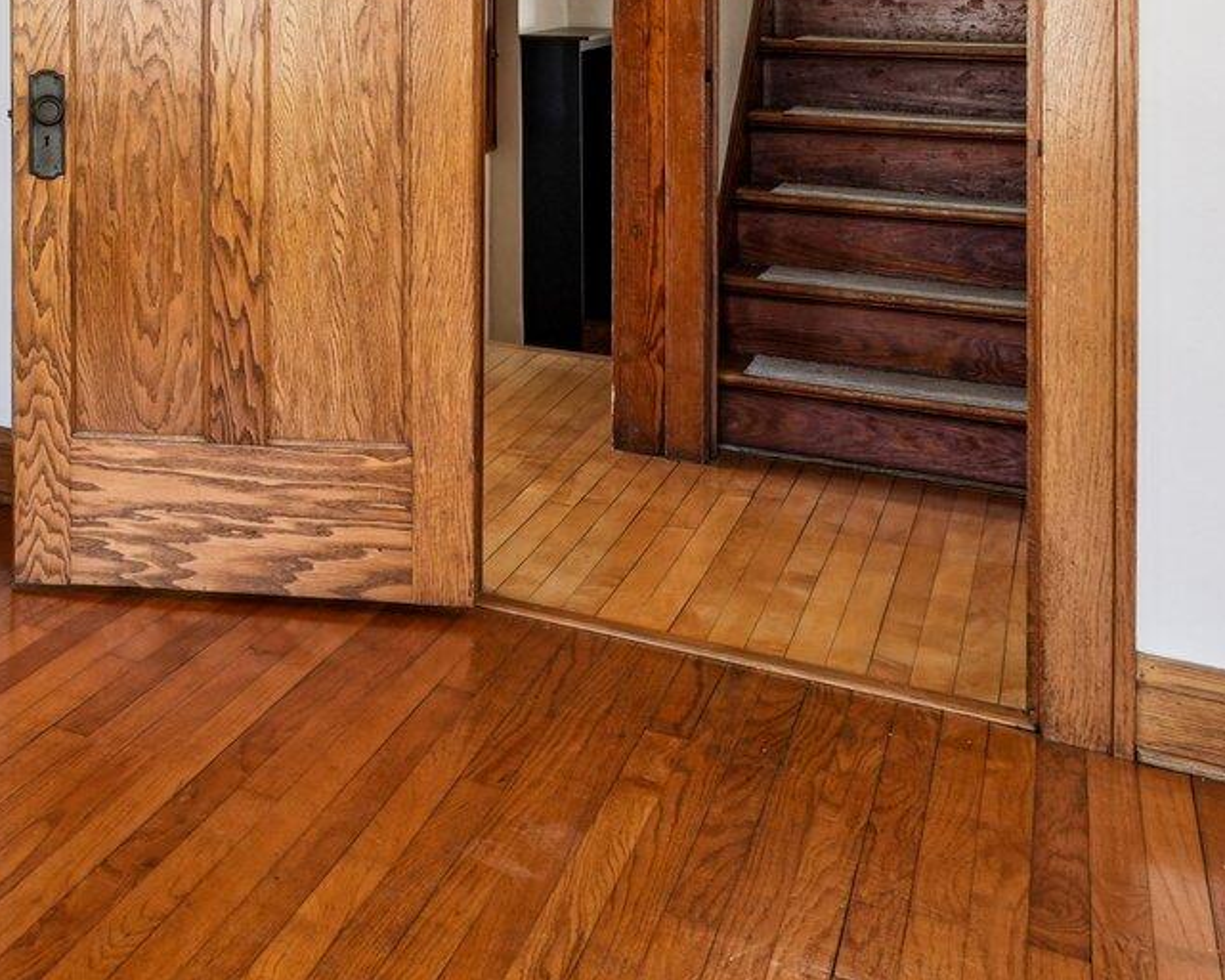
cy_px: -37
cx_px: -388
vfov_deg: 28.4
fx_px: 1795
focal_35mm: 50
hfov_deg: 29.7
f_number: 8
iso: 320
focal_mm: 16.5
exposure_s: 1/15
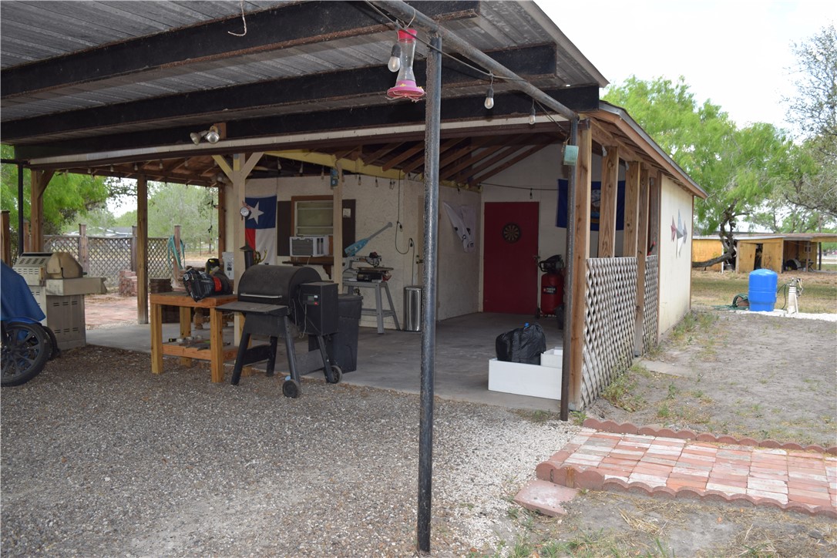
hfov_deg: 67.4
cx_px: 418
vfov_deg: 47.9
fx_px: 628
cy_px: 279
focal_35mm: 27
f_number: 5.6
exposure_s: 1/125
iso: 110
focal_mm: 18
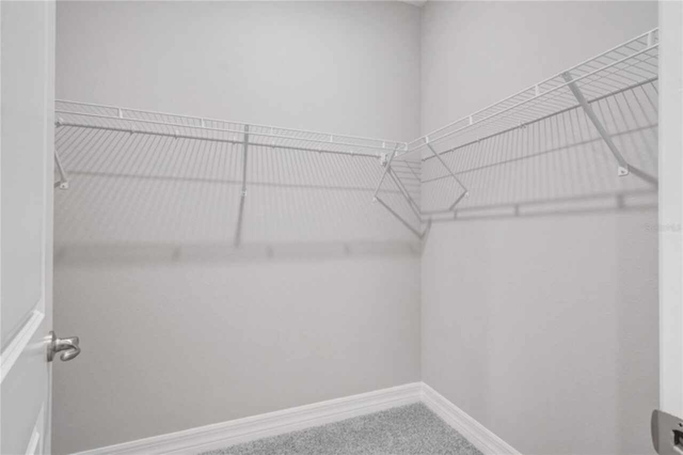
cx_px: 342
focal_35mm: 15
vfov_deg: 77.3
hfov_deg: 100.4
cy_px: 228
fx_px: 284
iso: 250
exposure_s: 1/5
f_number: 9
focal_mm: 10
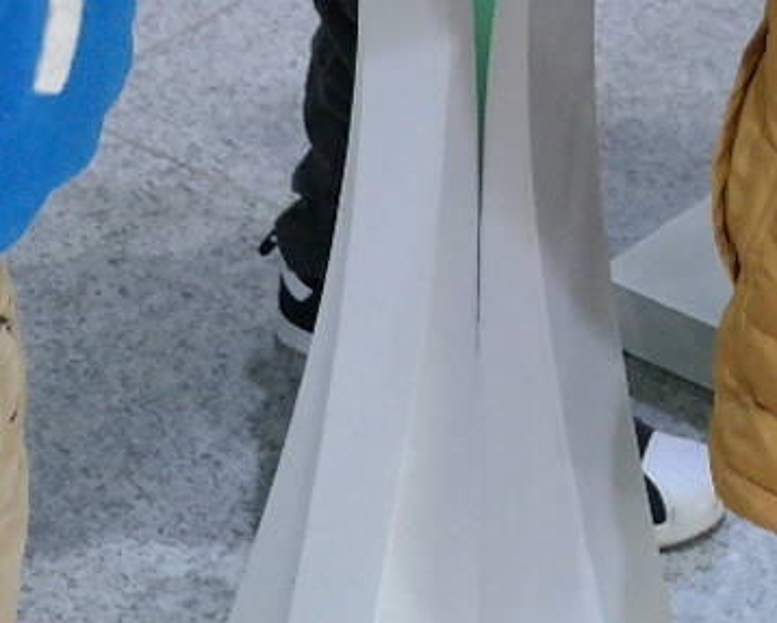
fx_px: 3751
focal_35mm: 163
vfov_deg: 8.9
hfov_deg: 11.7
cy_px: -625
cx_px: 695
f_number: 3.5
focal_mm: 24
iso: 1600
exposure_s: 1/50
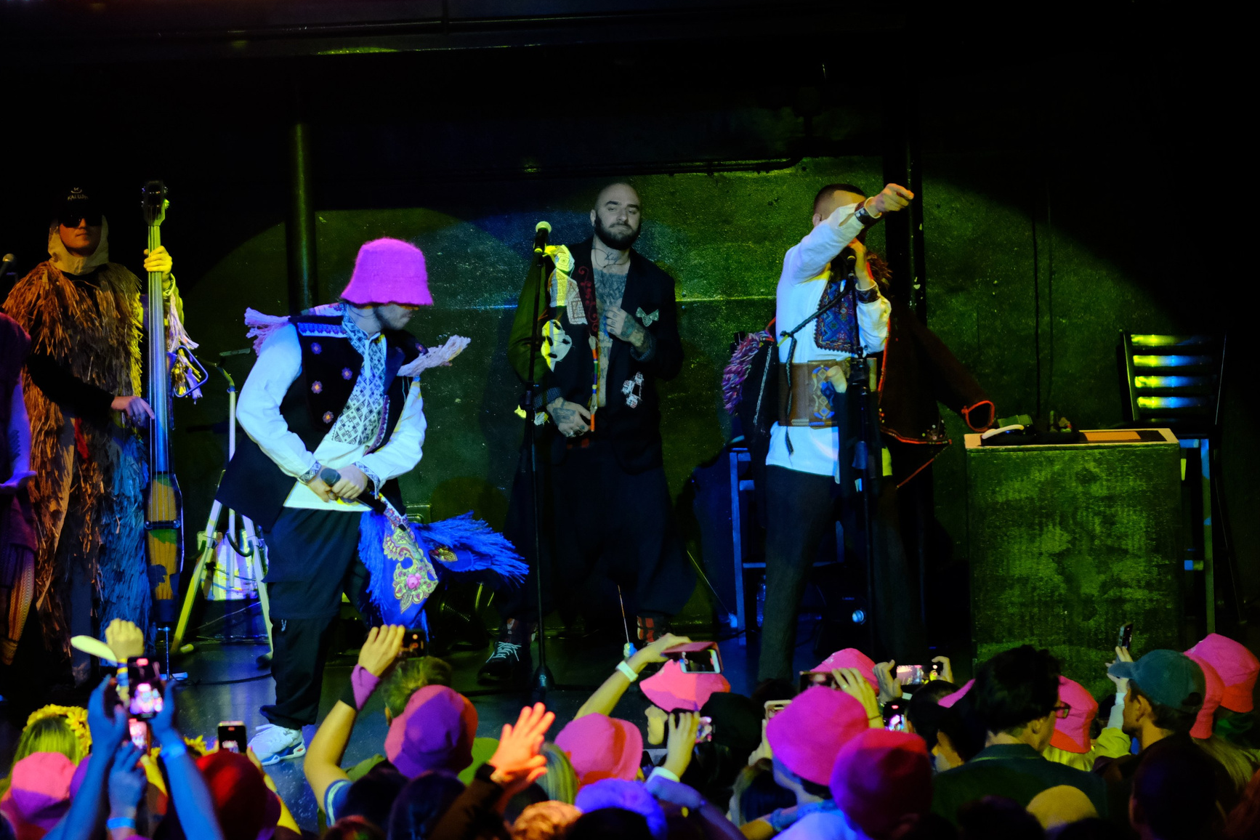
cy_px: 447
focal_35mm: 124
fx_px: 4340
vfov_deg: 11.1
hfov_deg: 16.5
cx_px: 401
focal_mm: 56
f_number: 1.4
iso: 3200
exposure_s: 1/800
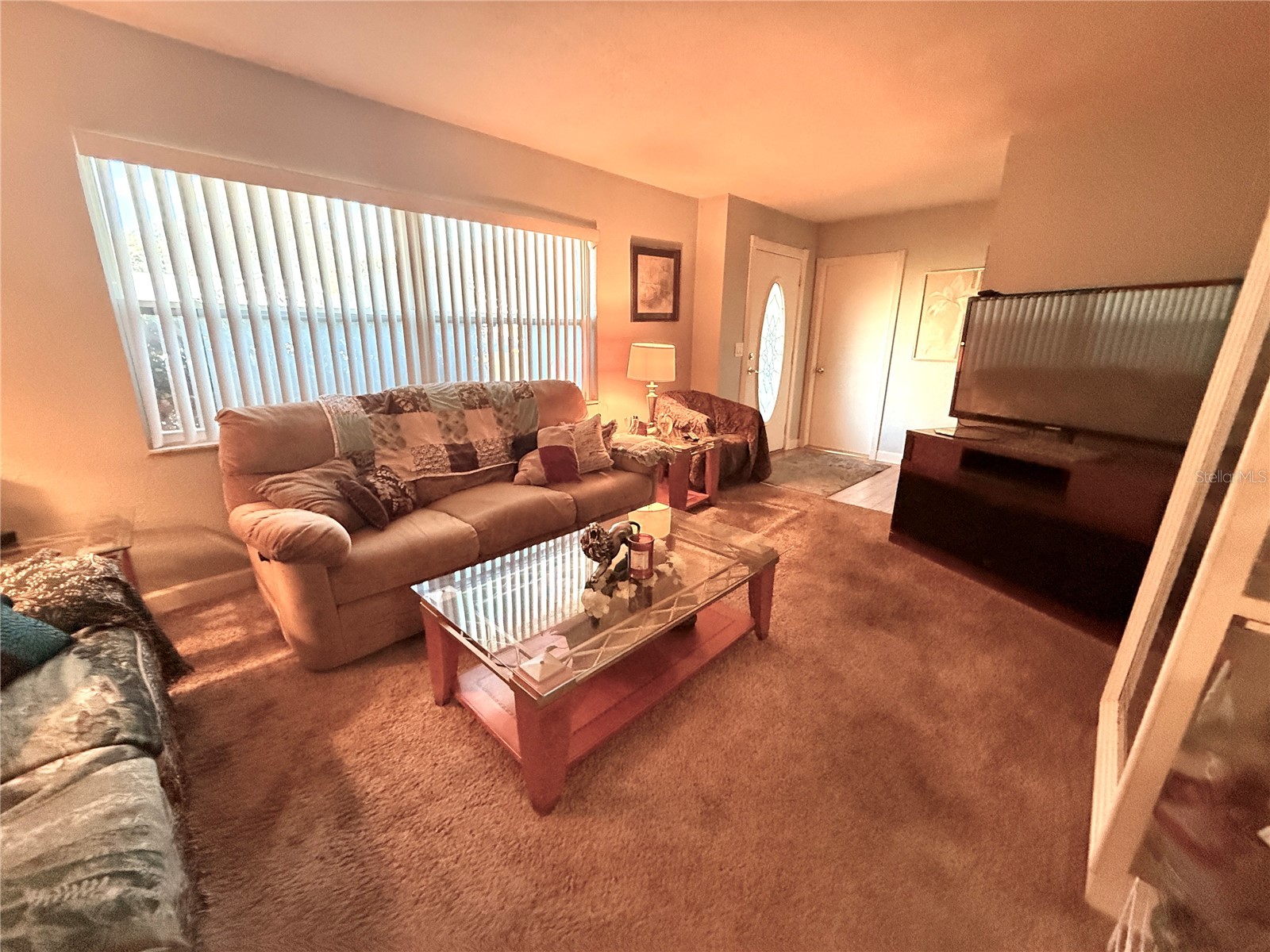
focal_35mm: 14
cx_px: 635
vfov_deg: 85.7
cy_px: 476
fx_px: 514
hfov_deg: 102.1
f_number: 2.2
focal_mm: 2.22
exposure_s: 1/120
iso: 640
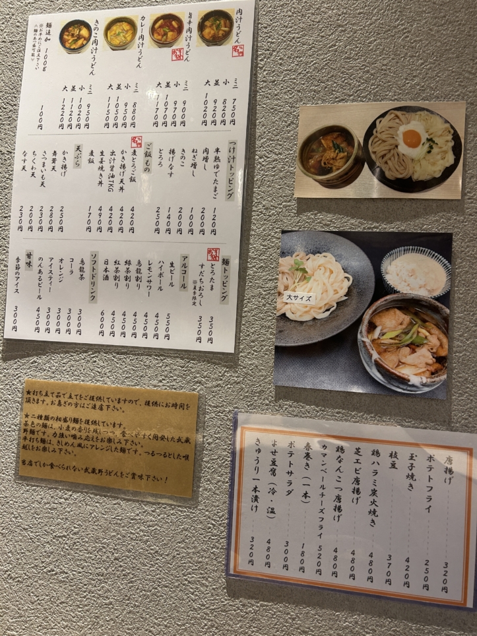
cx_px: 238
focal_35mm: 26
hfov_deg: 53.1
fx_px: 478
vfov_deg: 67.3
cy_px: 318
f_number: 1.5
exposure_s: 1/50
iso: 100
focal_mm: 5.7
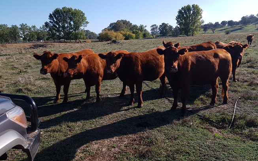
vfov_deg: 44.3
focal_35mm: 28
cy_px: 65
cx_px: 130
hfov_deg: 66.5
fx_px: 197
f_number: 1.7
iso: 50
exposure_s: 1/1916
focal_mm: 4.2
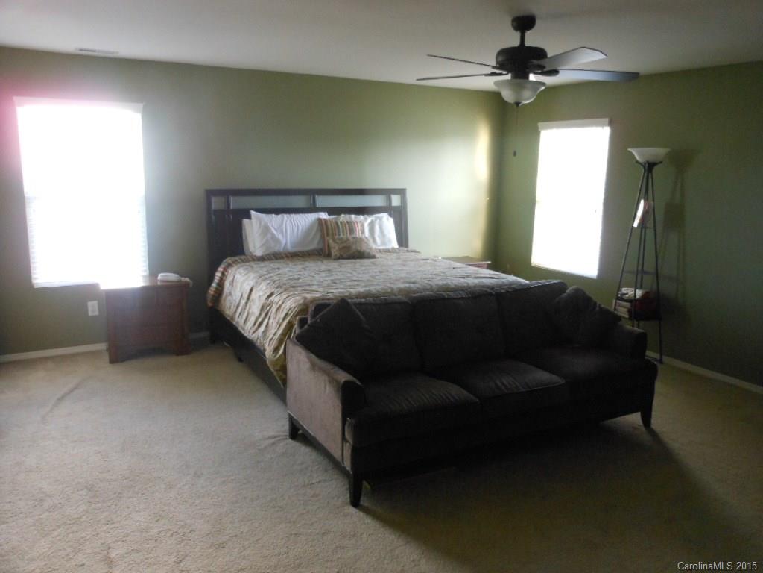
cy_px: 286
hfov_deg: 63.4
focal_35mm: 28
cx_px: 382
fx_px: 617
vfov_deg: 49.7
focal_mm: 5
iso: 400
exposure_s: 1/30
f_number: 3.7
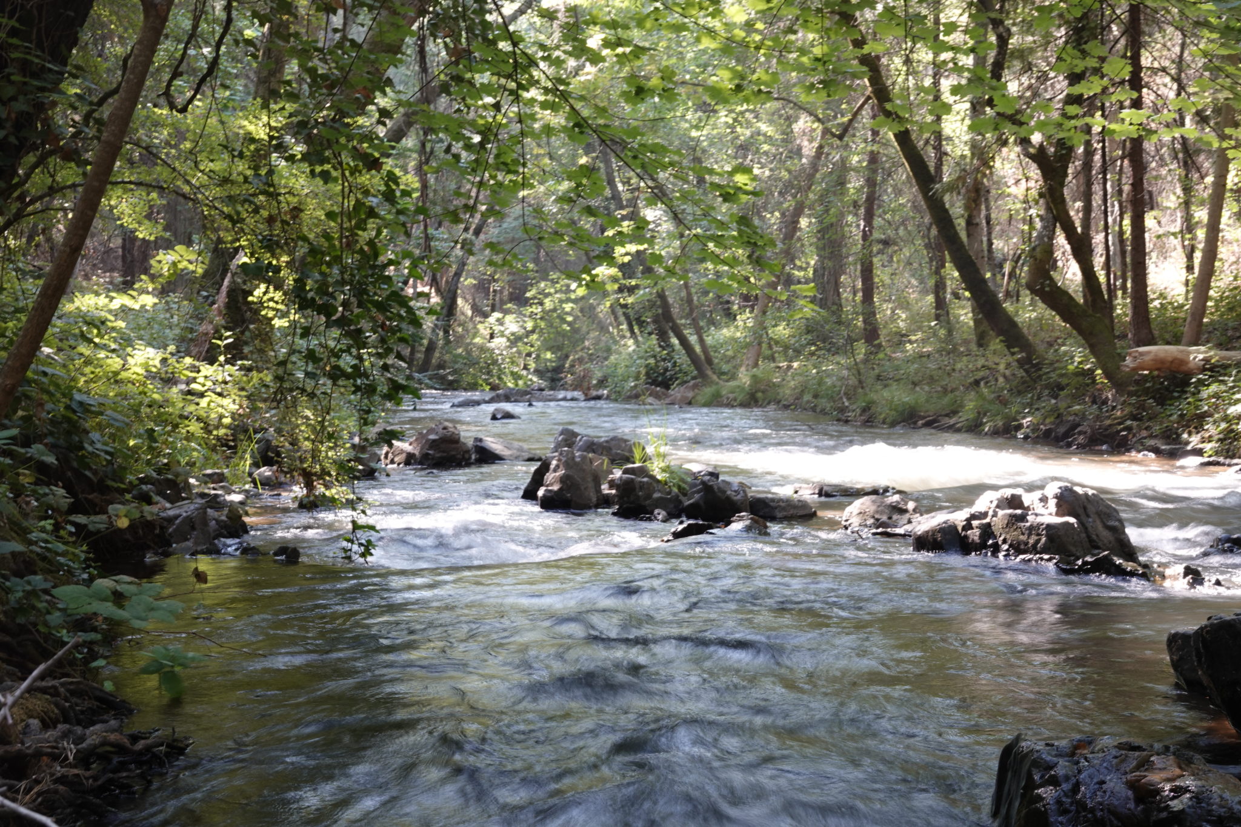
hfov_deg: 39.6
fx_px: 1723
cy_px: 414
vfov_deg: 27.0
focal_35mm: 50
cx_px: 620
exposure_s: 1/6
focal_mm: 18.21
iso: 100
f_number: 6.3
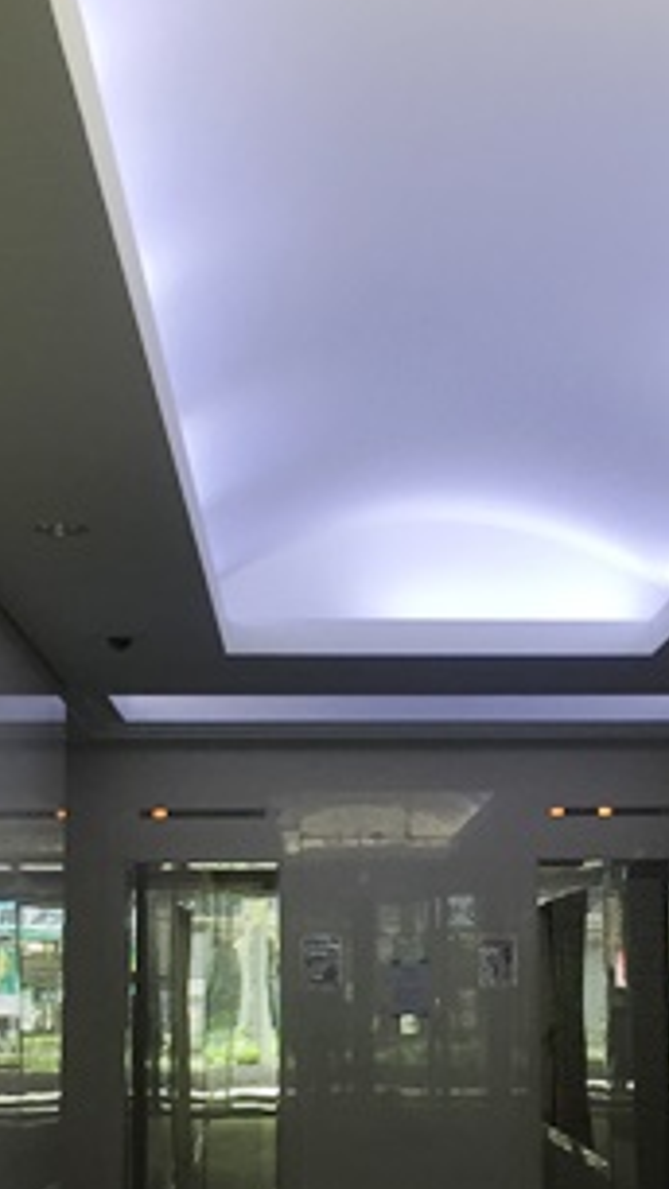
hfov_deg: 18.1
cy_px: 746
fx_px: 2083
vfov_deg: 31.7
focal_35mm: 66
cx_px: 494
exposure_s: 1/30
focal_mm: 4.15
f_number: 2.2
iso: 32
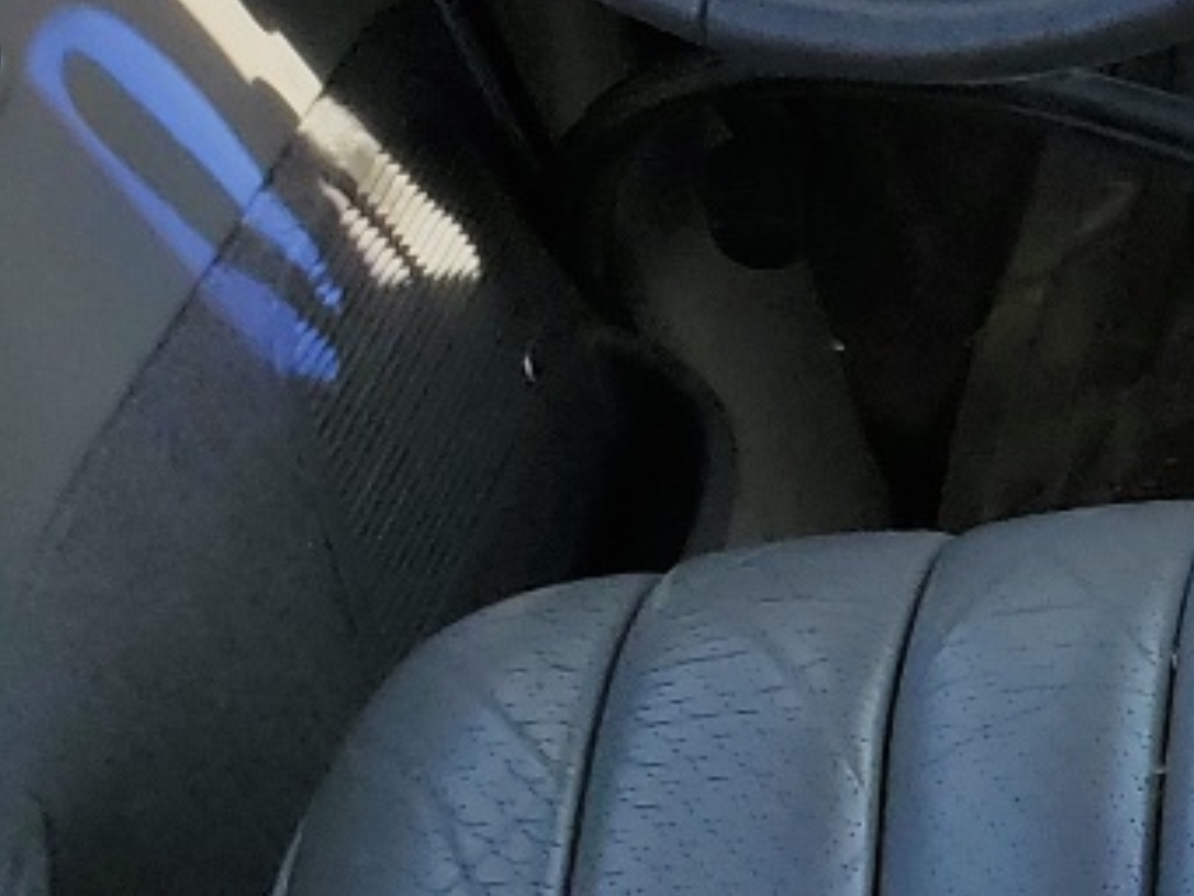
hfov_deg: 13.7
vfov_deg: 12.2
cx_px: 2409
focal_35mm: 122
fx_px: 4210
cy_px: 371
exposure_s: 1/667
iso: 50
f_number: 1.5
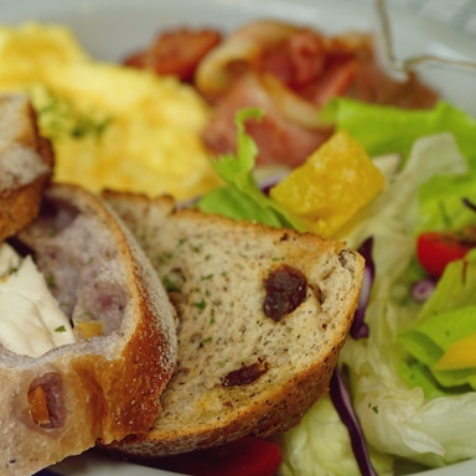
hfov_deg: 18.8
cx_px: 139
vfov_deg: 18.9
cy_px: 283
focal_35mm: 92
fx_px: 1431
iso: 200
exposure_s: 1/40
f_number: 6.3
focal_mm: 52
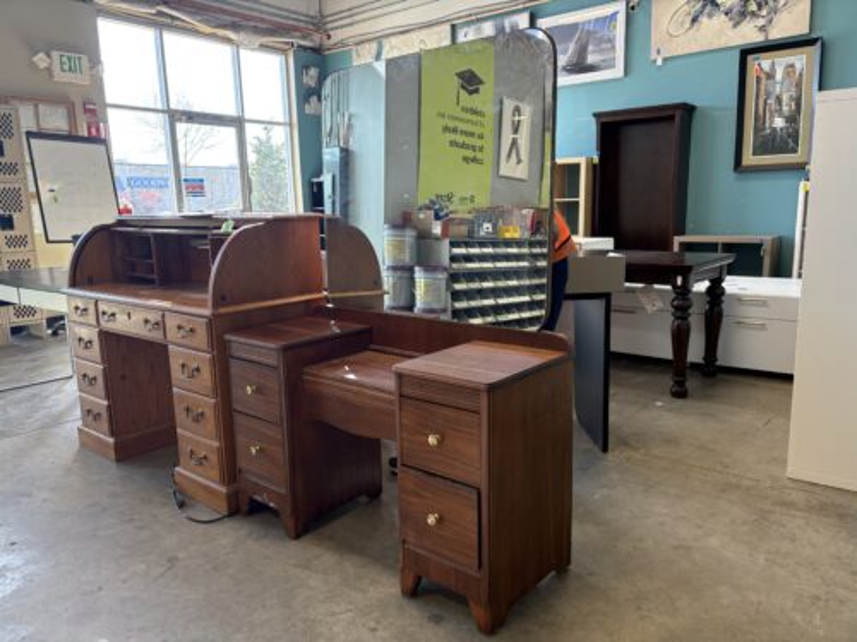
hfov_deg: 67.3
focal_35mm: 26
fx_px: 644
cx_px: 428
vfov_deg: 53.1
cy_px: 321
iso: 125
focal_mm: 5.96
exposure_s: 1/125
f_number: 1.6
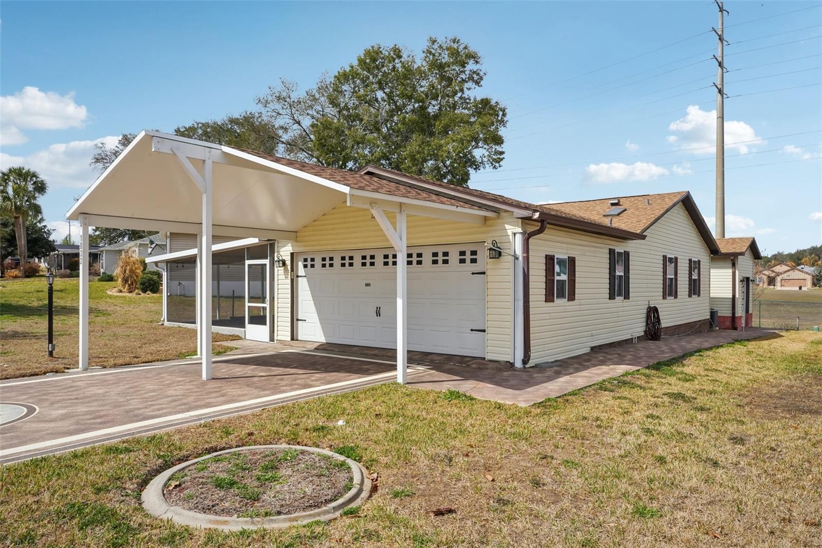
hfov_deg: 73.8
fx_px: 548
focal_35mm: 24
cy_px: 274
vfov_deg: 53.1
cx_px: 411
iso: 100
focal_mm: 24
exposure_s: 1/50
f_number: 20
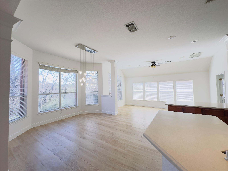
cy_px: 86
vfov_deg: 85.7
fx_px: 92
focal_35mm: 14
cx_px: 114
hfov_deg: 102.1
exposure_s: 1/120
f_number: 2.2
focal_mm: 2.22
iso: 80
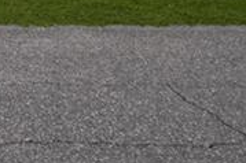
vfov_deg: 11.5
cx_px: -346
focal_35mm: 103
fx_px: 703
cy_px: -197
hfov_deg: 13.9
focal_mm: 12
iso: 100
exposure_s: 1/160
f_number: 6.3
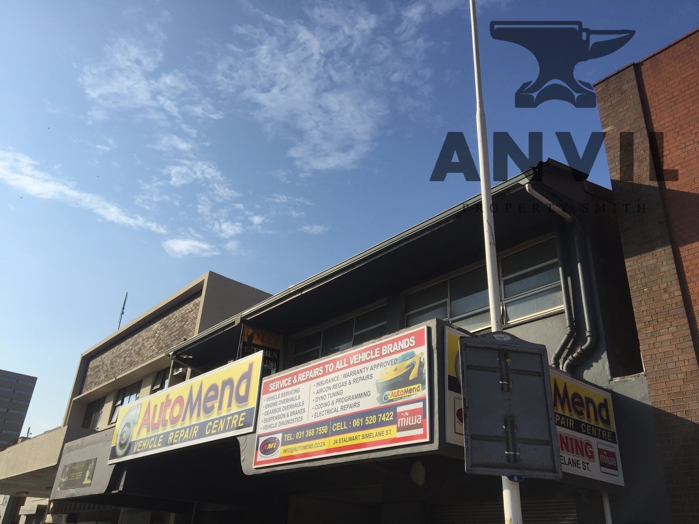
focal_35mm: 29
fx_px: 586
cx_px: 350
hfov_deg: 61.7
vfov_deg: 48.2
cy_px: 262
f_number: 2.2
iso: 32
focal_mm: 4.15
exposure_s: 1/3049
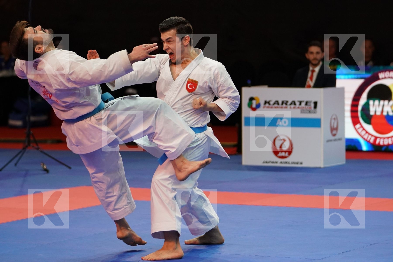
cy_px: 131
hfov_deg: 12.2
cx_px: 196
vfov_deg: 8.1
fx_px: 1845
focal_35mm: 169
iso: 2500
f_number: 2.8
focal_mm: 113
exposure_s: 1/500
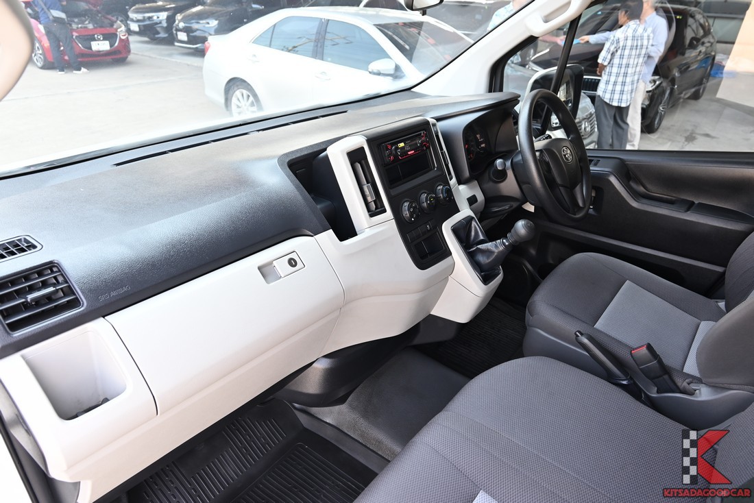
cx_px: 377
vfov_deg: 53.2
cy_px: 252
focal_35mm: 24
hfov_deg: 73.7
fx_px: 503
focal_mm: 24
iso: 400
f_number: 6.7
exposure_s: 1/45
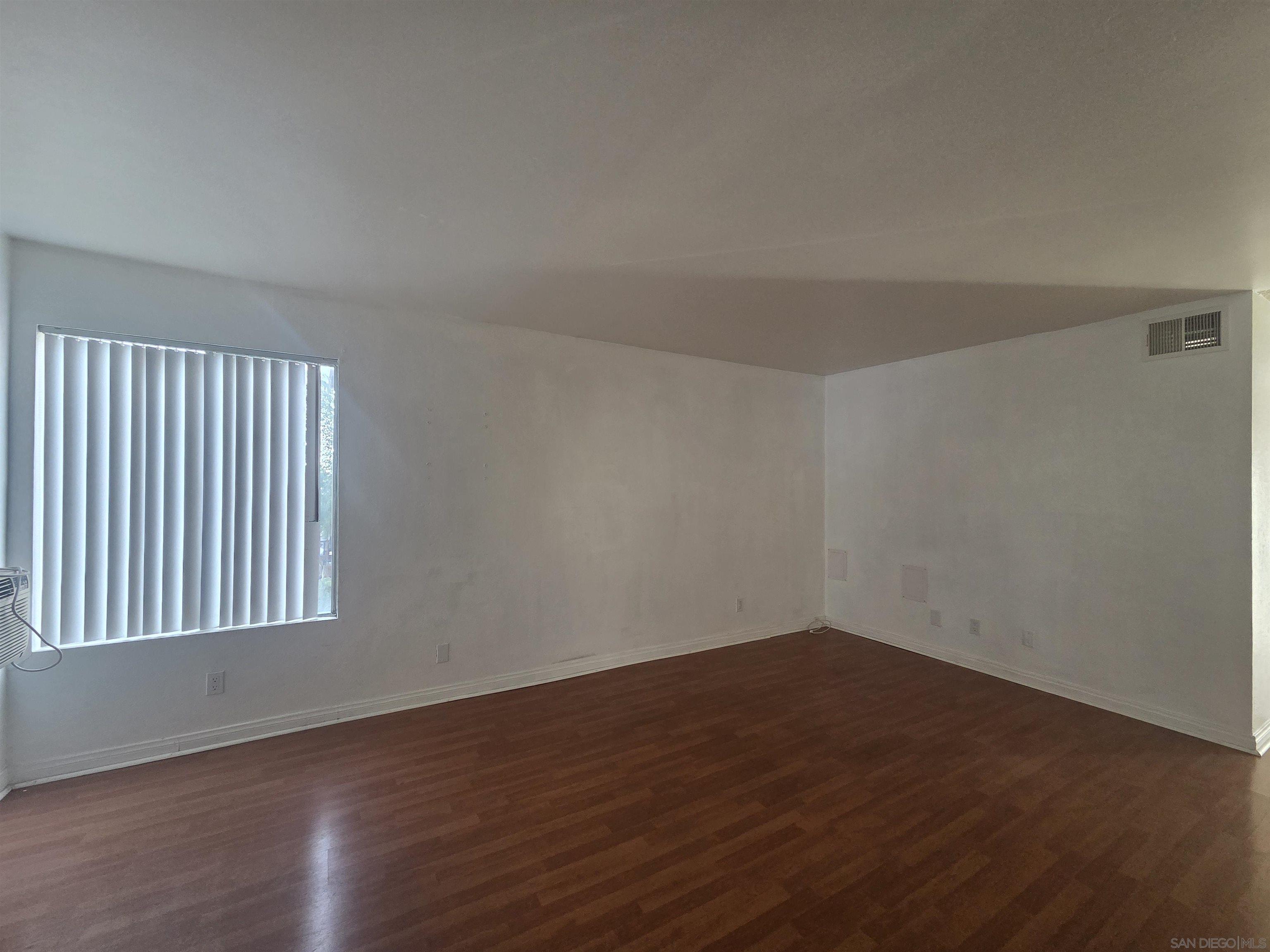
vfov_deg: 89.9
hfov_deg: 106.2
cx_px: 635
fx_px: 477
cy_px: 476
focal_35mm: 13
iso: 250
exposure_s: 1/120
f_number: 2.2
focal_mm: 2.2
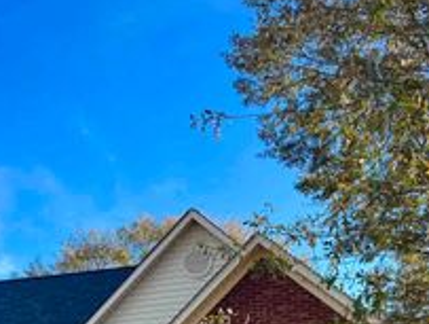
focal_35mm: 59
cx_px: 110
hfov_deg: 32.1
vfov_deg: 23.4
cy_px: 355
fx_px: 732
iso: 80
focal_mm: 6.76
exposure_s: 1/1597
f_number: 1.78
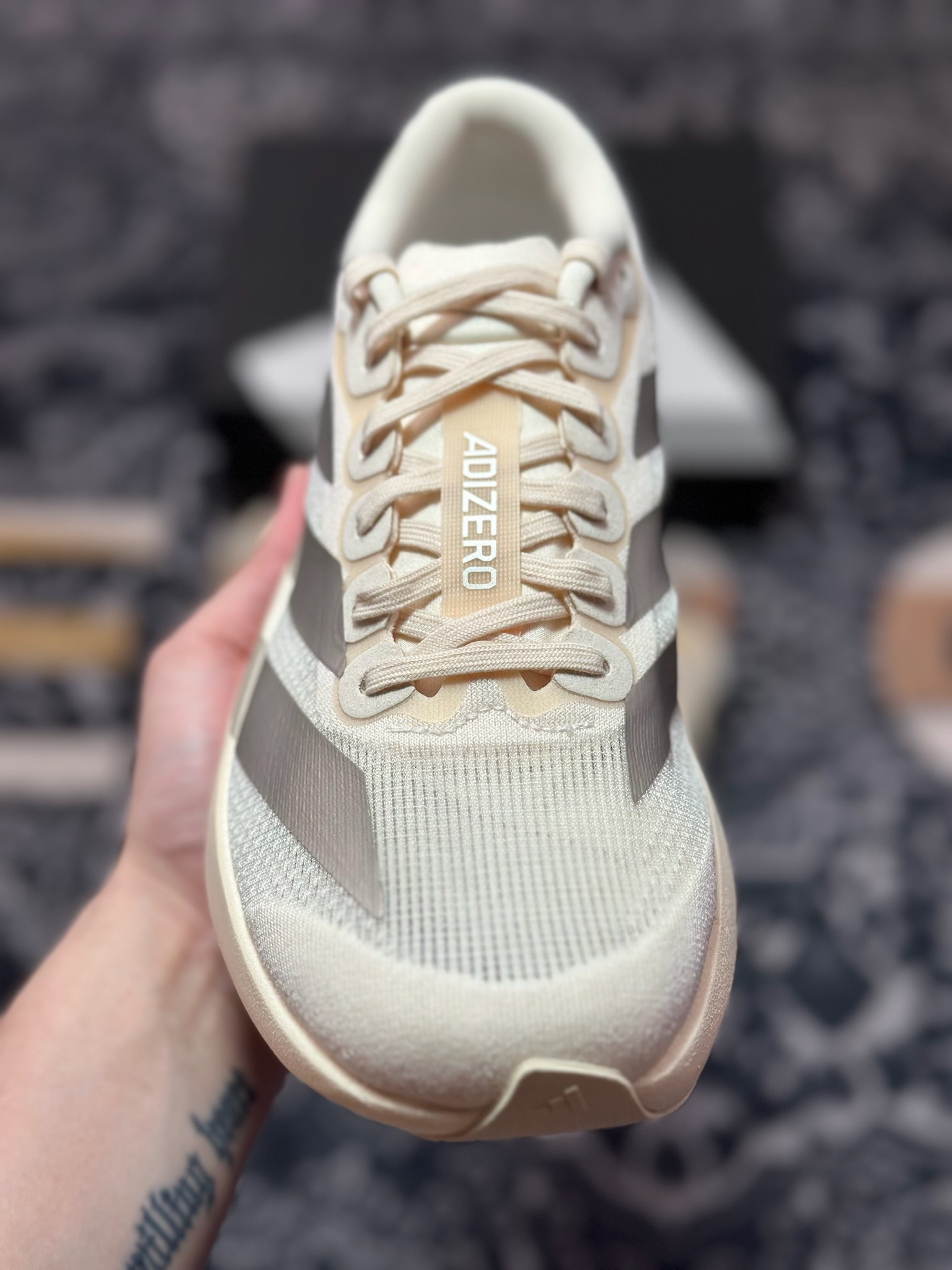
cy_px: 635
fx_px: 1760
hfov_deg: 30.3
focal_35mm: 48
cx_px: 476
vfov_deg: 39.7
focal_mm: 6.86
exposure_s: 1/1009
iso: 80
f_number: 1.78
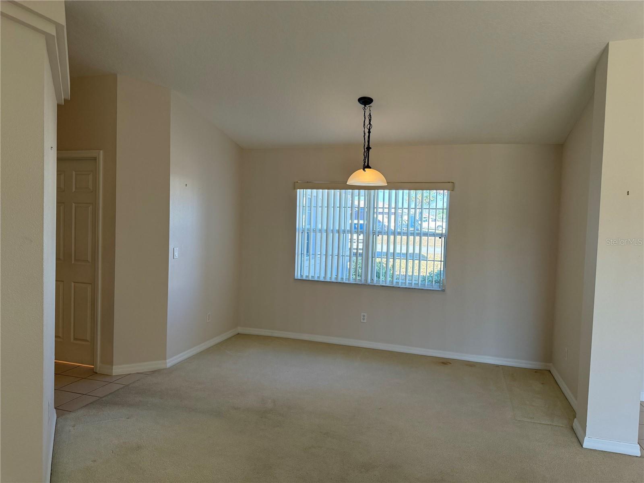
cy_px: 242
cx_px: 322
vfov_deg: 56.8
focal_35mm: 24
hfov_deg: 71.6
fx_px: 446
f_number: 1.78
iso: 160
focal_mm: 6.76
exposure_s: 1/225
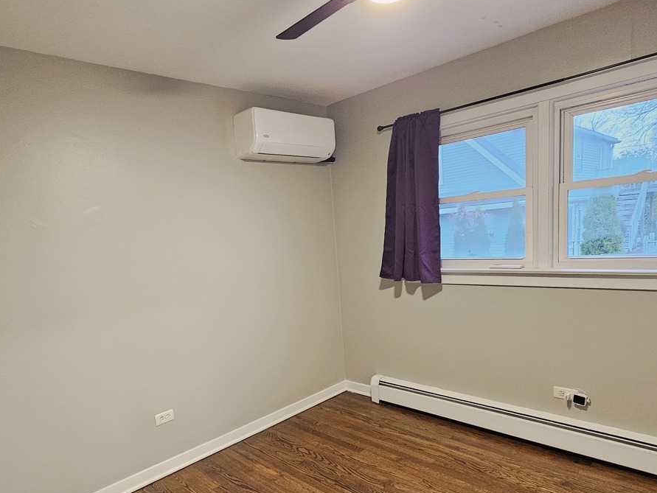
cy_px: 298
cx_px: 266
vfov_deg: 62.9
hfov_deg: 78.2
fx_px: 399
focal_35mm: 21
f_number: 2.2
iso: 640
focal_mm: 2.2
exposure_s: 1/30
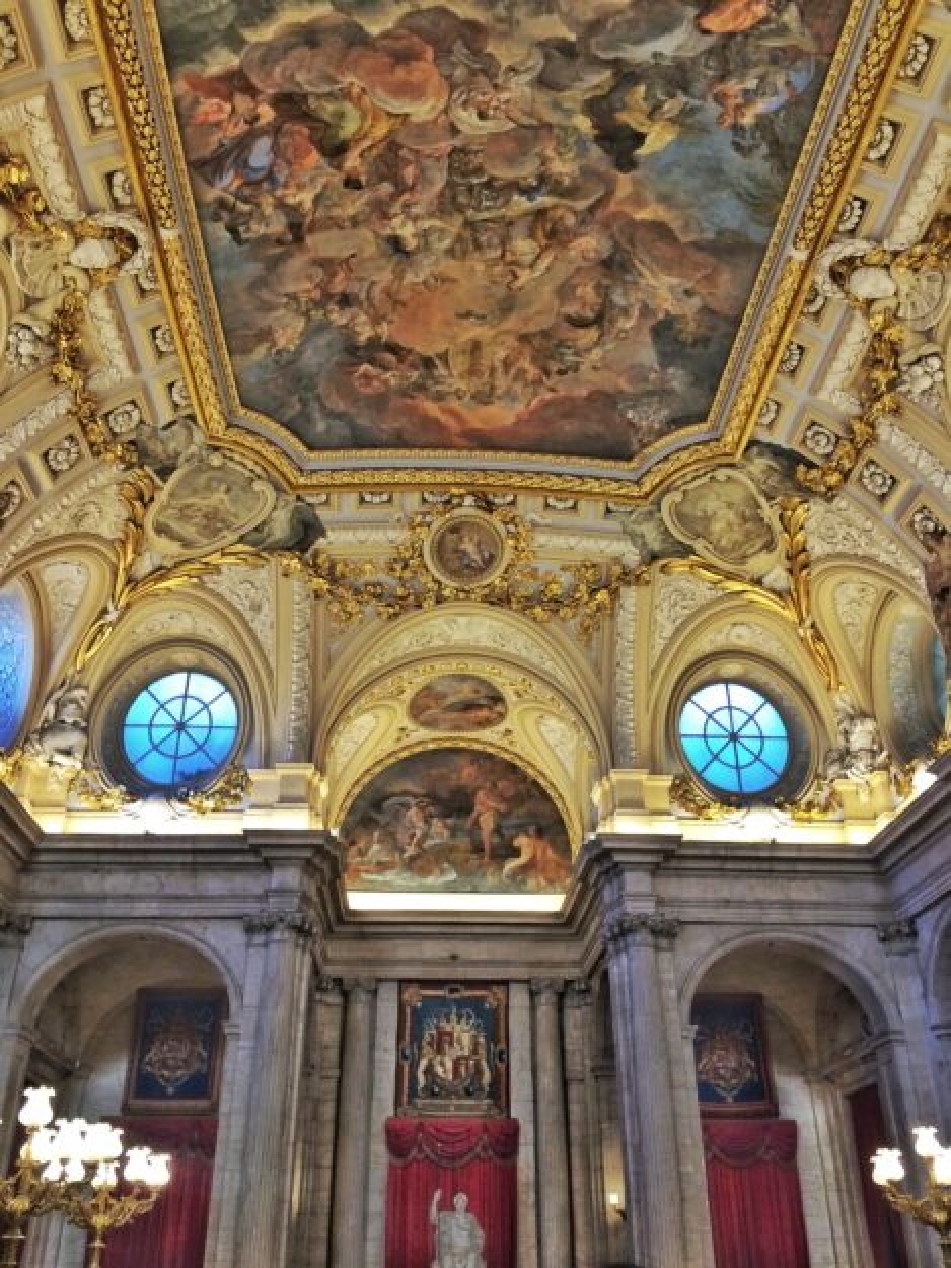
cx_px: 476
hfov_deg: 48.2
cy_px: 634
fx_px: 1062
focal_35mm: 29
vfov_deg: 61.7
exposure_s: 1/33
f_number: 2.2
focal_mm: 4.15
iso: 64
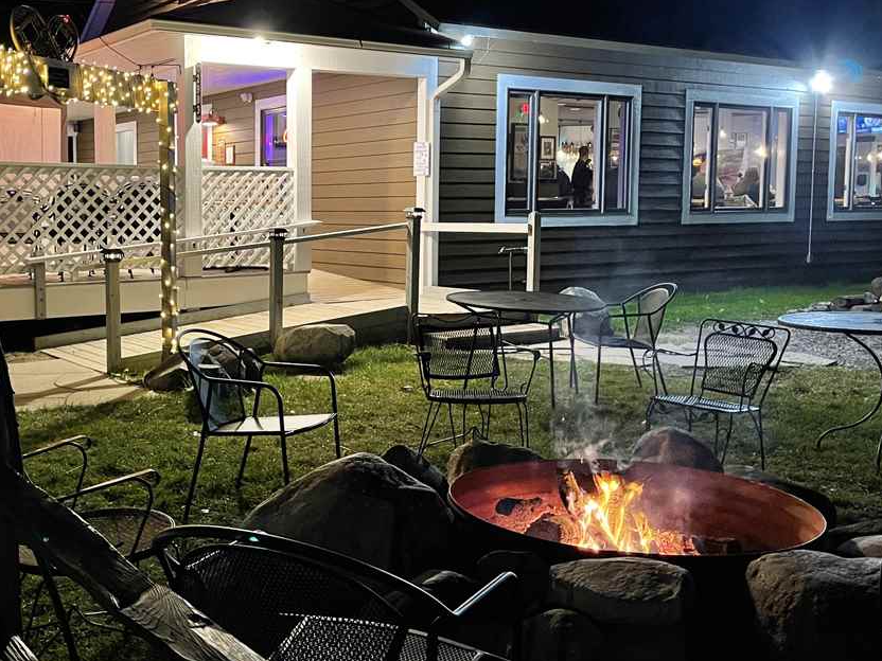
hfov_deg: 45.6
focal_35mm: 40
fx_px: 1019
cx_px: 252
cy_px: 286
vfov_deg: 35.9
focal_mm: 5.1
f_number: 1.6
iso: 500
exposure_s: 1/30
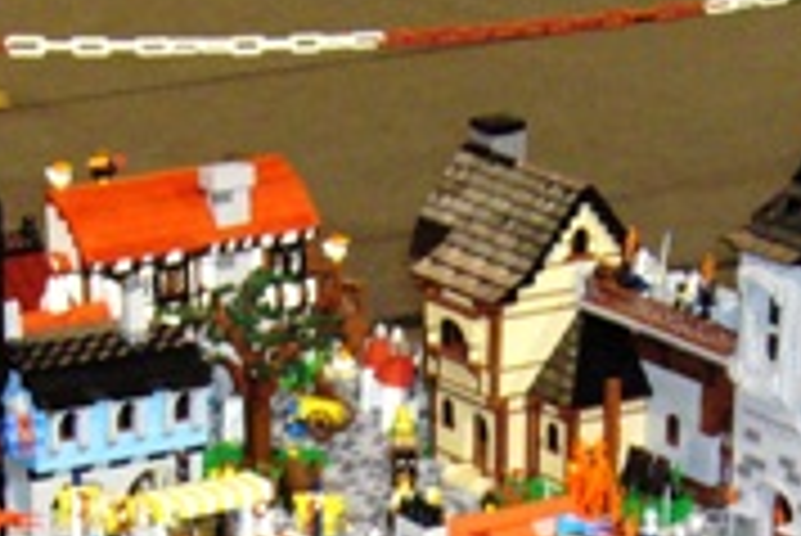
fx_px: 3741
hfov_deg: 12.2
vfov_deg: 8.1
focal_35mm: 168
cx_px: 414
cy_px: 649
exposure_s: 1/30
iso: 400
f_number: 3.2
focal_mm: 7.5
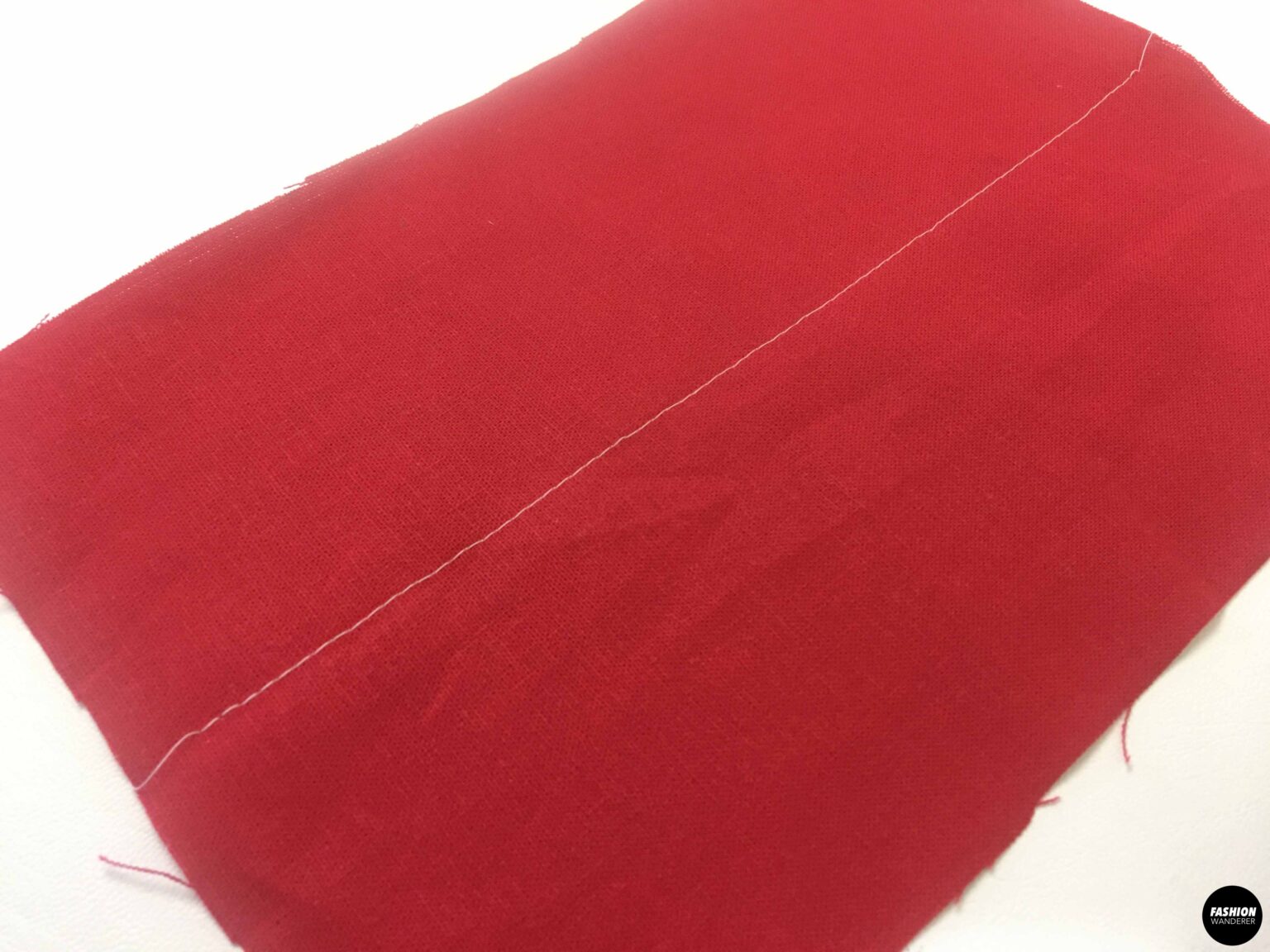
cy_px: 476
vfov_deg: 48.2
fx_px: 1064
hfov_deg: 61.7
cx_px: 635
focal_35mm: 29
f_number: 2.2
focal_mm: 4.15
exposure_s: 1/30
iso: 125
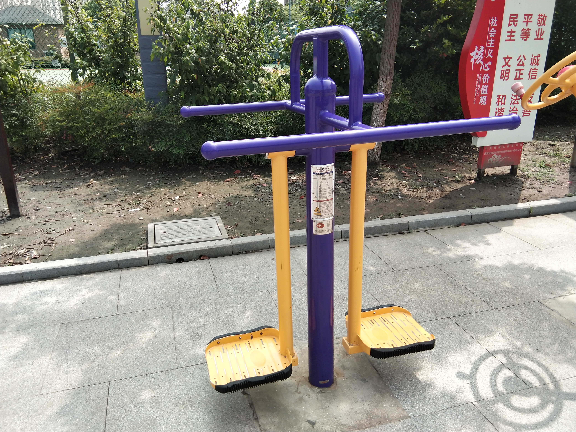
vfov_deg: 45.4
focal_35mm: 31
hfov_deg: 58.4
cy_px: 216
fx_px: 516
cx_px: 288
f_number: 2.2
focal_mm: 3.69
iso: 50
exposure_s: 1/477
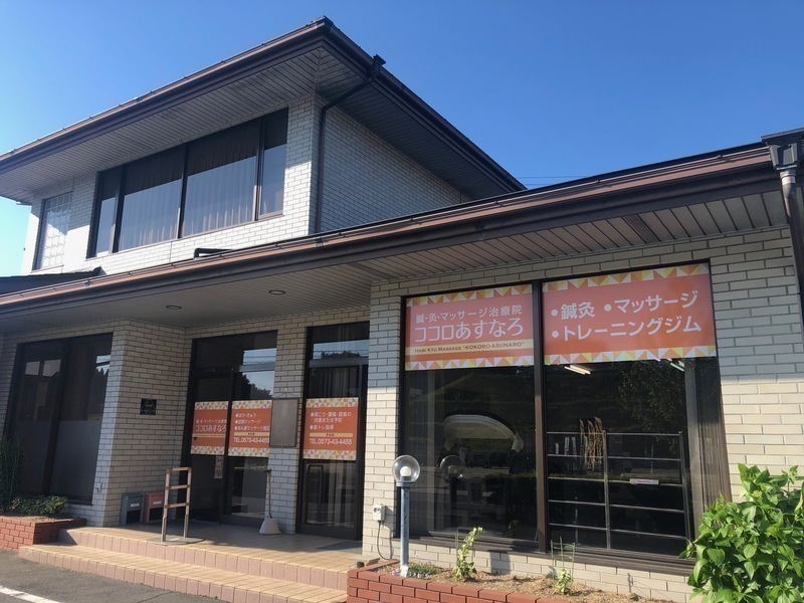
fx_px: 650
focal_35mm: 28
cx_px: 402
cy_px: 302
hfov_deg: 63.4
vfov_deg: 49.7
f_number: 1.8
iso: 20
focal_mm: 3.99
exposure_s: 1/704
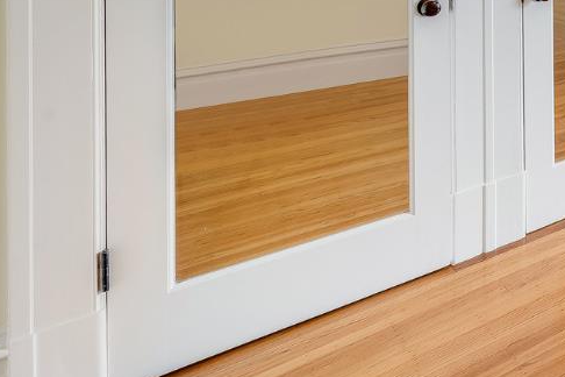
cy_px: -97
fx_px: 581
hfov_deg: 29.6
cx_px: 848
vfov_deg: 29.7
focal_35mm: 37
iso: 200
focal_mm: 12
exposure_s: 1/5
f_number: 11
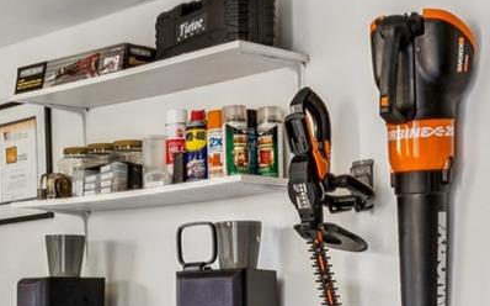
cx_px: -2
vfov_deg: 15.0
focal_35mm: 85
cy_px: 334
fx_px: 1135
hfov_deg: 23.3
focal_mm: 16.2
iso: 100
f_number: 13
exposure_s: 1
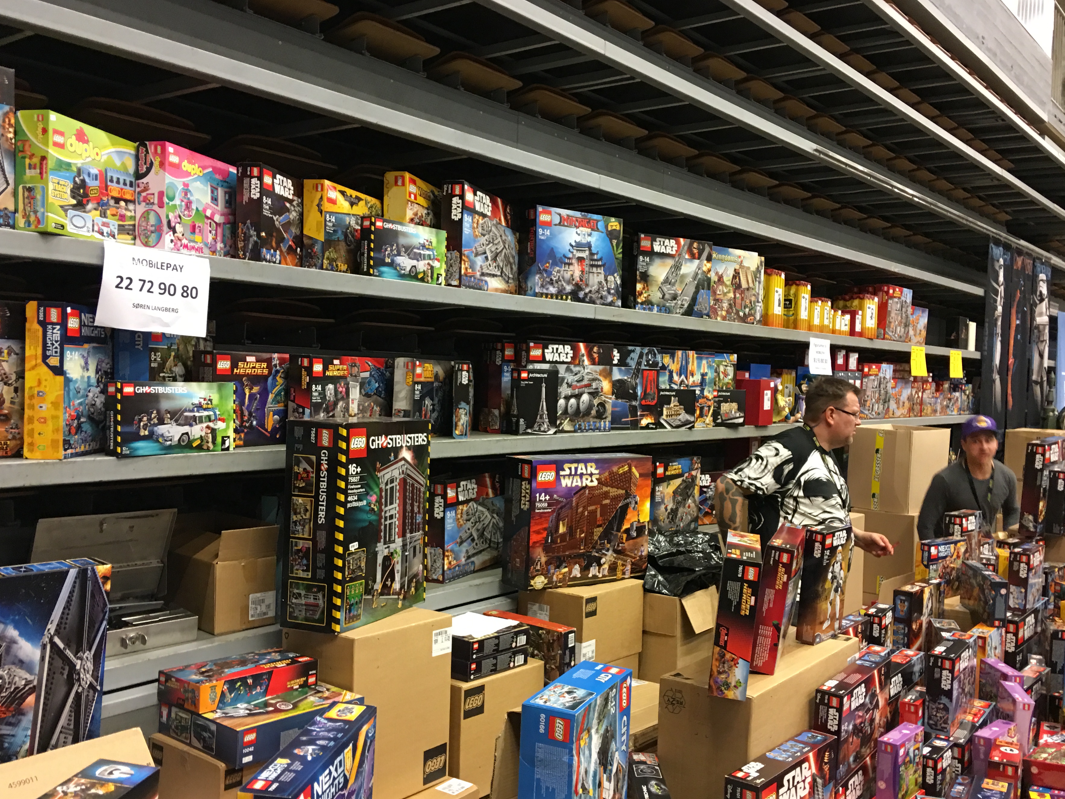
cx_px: 554
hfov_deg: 55.3
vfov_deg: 42.9
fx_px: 1015
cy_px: 441
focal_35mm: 33
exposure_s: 1/17
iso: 100
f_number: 2.2
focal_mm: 4.15
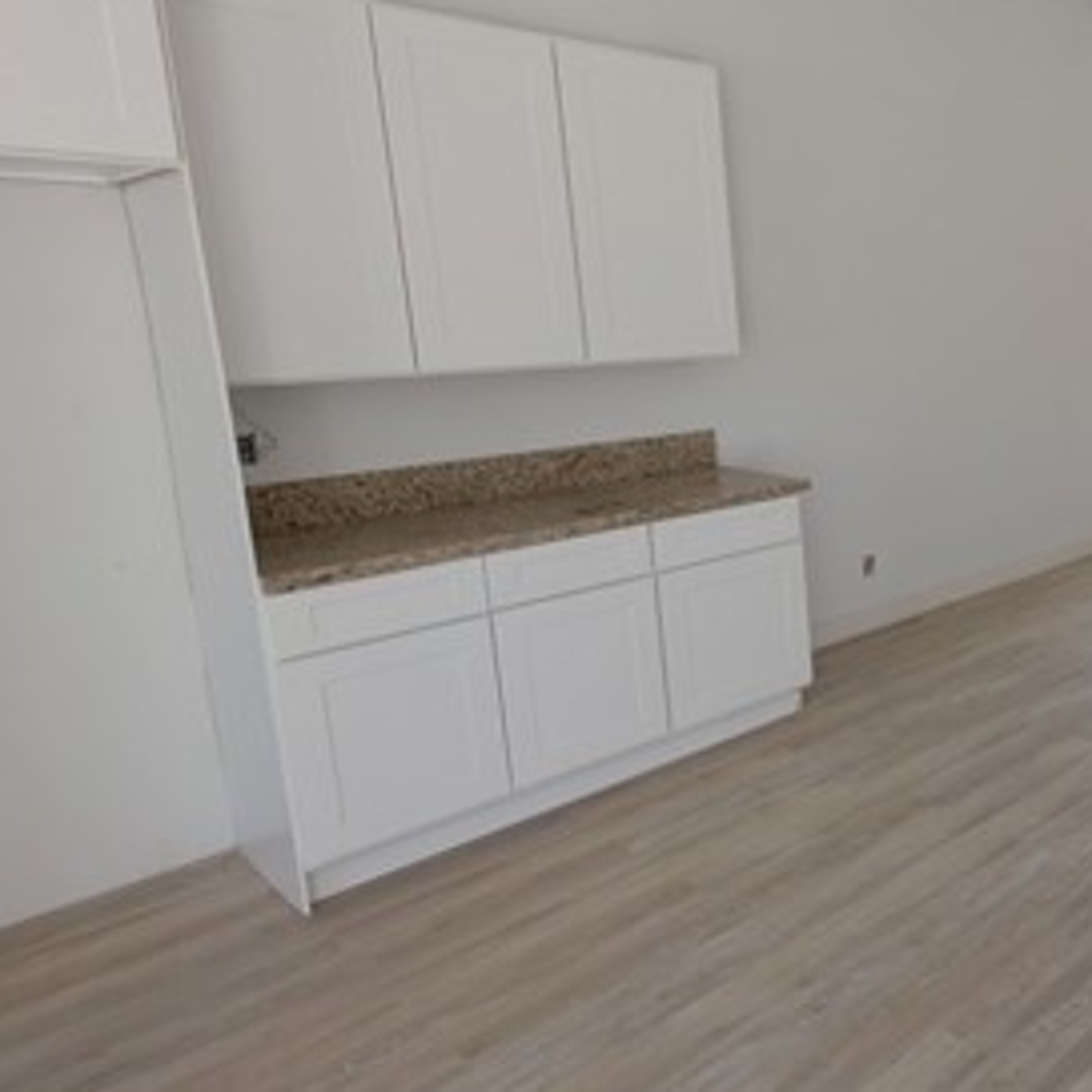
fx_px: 892
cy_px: 424
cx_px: 1245
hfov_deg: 44.7
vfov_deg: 62.2
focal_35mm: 25
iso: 48
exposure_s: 1/216
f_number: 1.7
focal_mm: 2.02
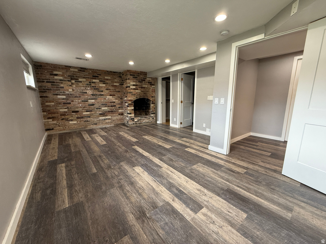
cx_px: 163
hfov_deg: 102.1
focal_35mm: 14
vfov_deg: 85.7
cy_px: 122
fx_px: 132
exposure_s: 1/60
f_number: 2.2
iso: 200
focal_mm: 2.22
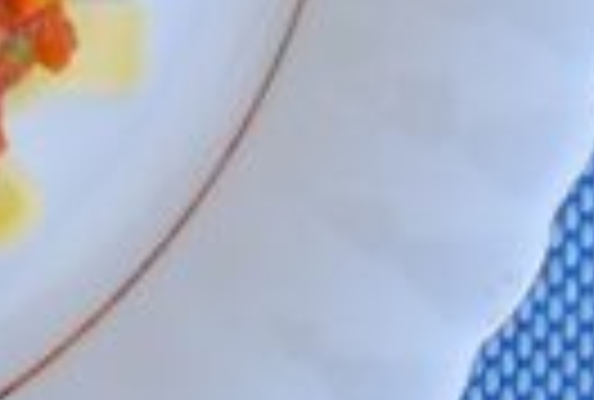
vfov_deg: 9.1
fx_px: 2434
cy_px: -272
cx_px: -356
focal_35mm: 147
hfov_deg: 13.0
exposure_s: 1/30
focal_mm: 22
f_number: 4
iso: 200
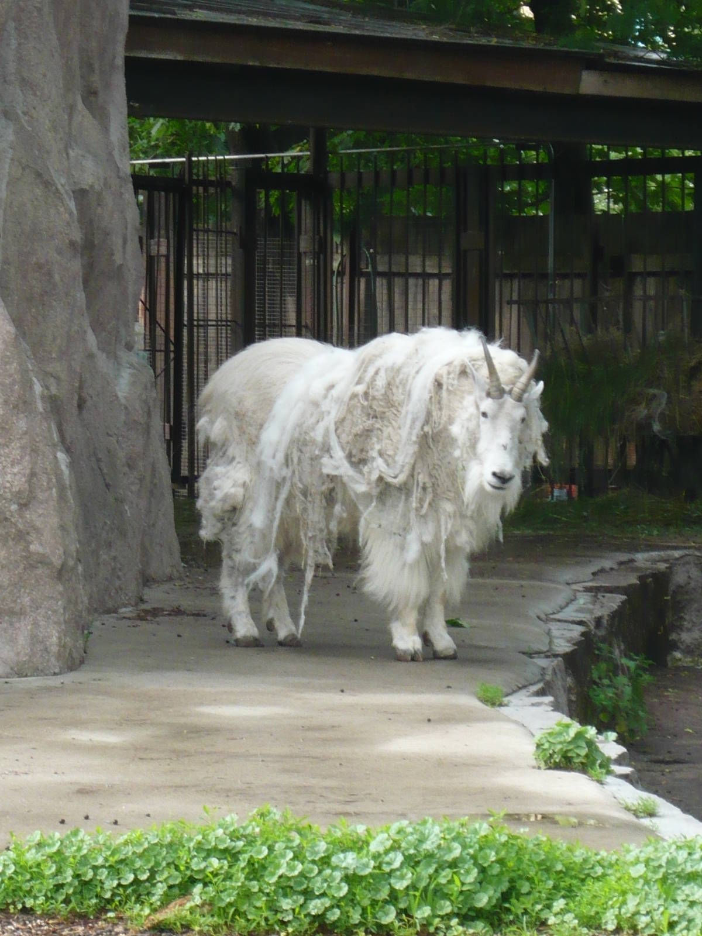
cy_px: 468
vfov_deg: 12.3
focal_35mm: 160
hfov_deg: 9.3
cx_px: 351
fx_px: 4326
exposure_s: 1/125
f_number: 5.1
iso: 250
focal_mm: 16.5
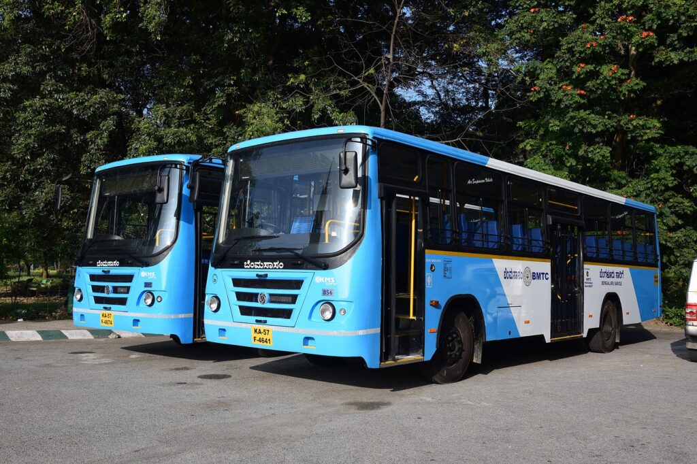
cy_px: 232
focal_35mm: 35
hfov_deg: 54.4
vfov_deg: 37.8
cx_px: 348
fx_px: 677
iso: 250
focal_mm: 35
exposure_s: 1/200
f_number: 11
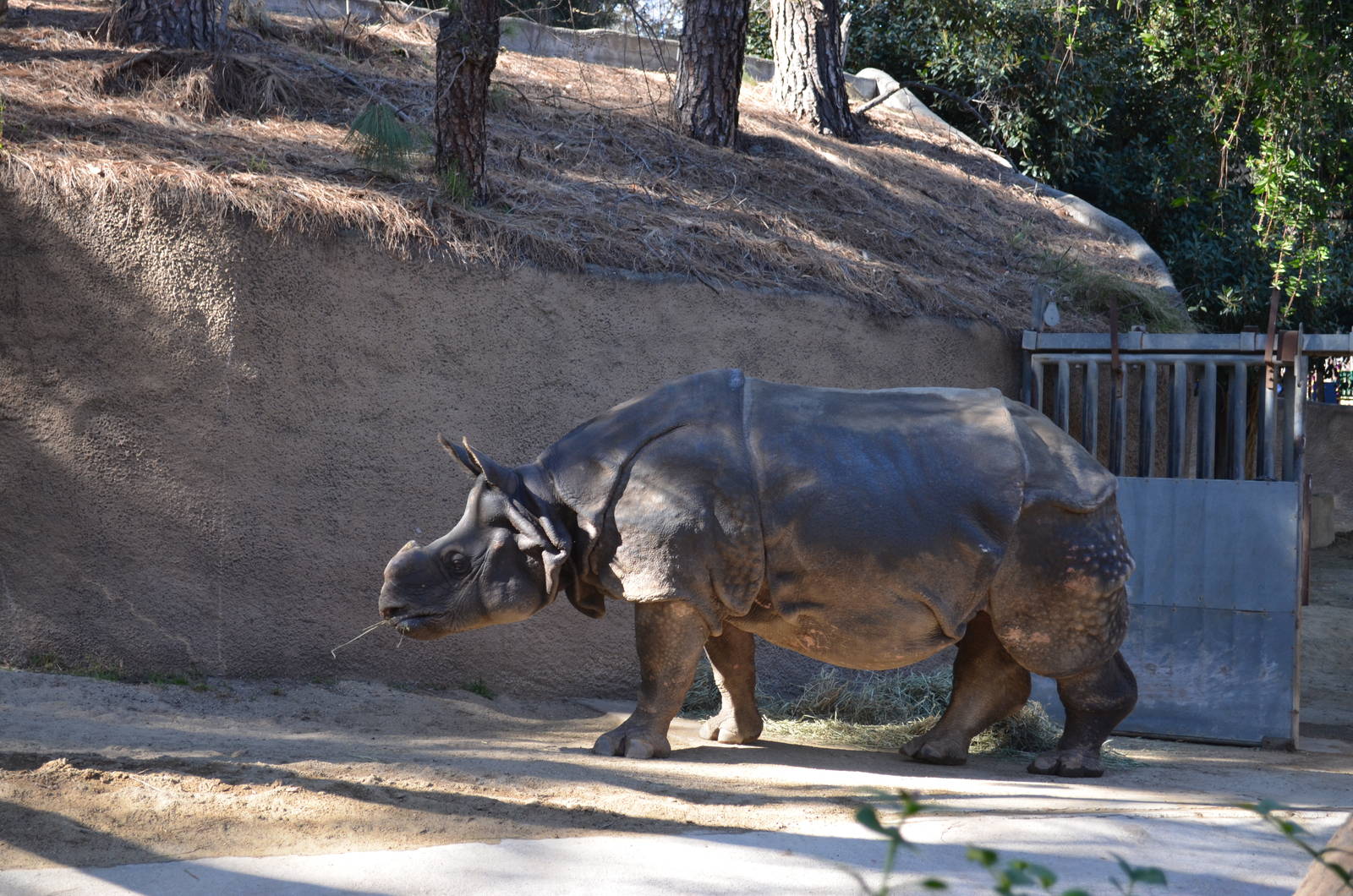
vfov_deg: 22.5
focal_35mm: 60
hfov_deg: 33.5
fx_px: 2250
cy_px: 448
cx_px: 676
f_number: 5.6
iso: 280
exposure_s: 1/125
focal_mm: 40
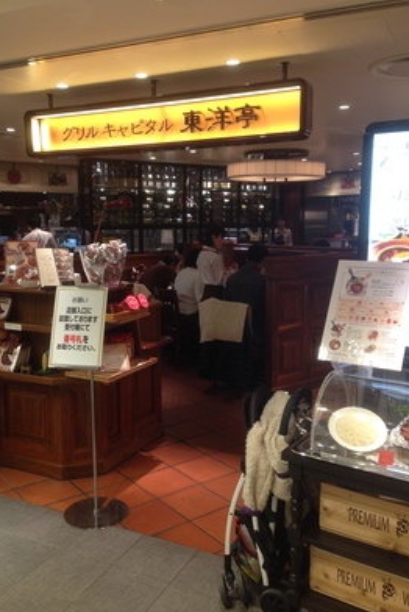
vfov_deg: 54.4
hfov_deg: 37.9
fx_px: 595
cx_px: 180
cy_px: 311
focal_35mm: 35
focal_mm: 4.12
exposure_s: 1/20
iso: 64
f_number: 2.4
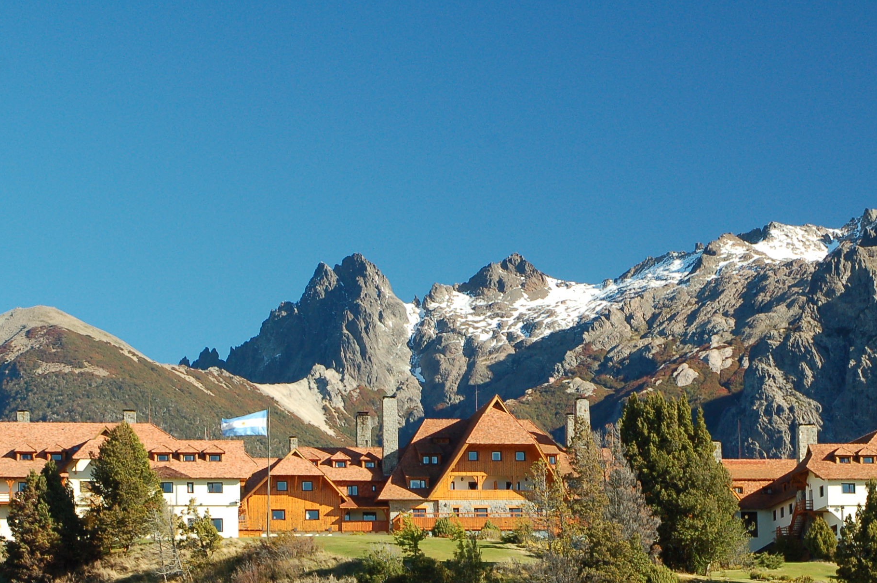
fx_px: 3139
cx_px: 538
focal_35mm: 129
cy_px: 470
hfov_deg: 15.9
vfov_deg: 10.6
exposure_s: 1/125
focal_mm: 52
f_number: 9
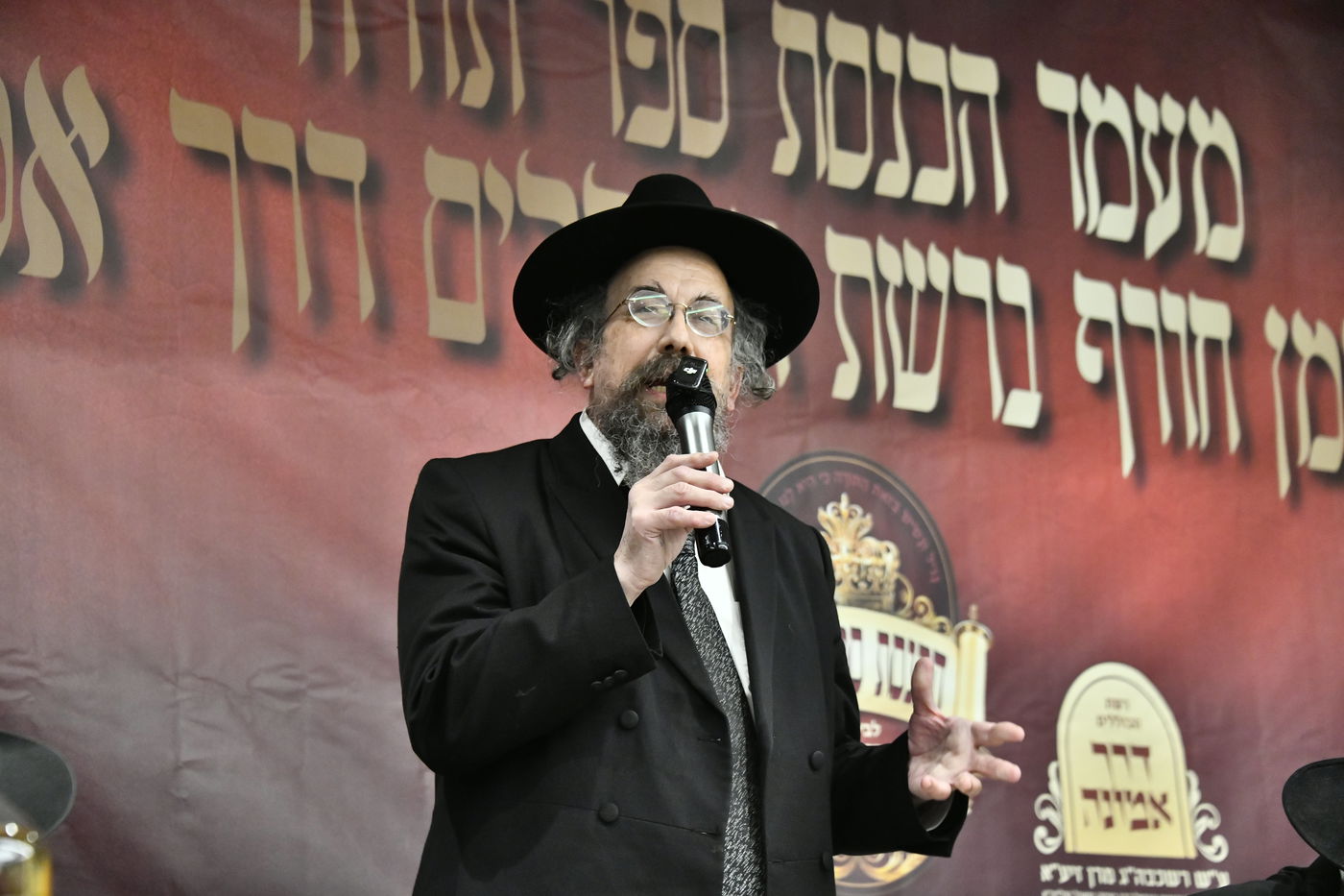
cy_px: 448
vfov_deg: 16.1
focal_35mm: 85
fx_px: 3173
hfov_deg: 23.9
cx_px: 672
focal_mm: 85
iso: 3200
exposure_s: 1/125
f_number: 5.6
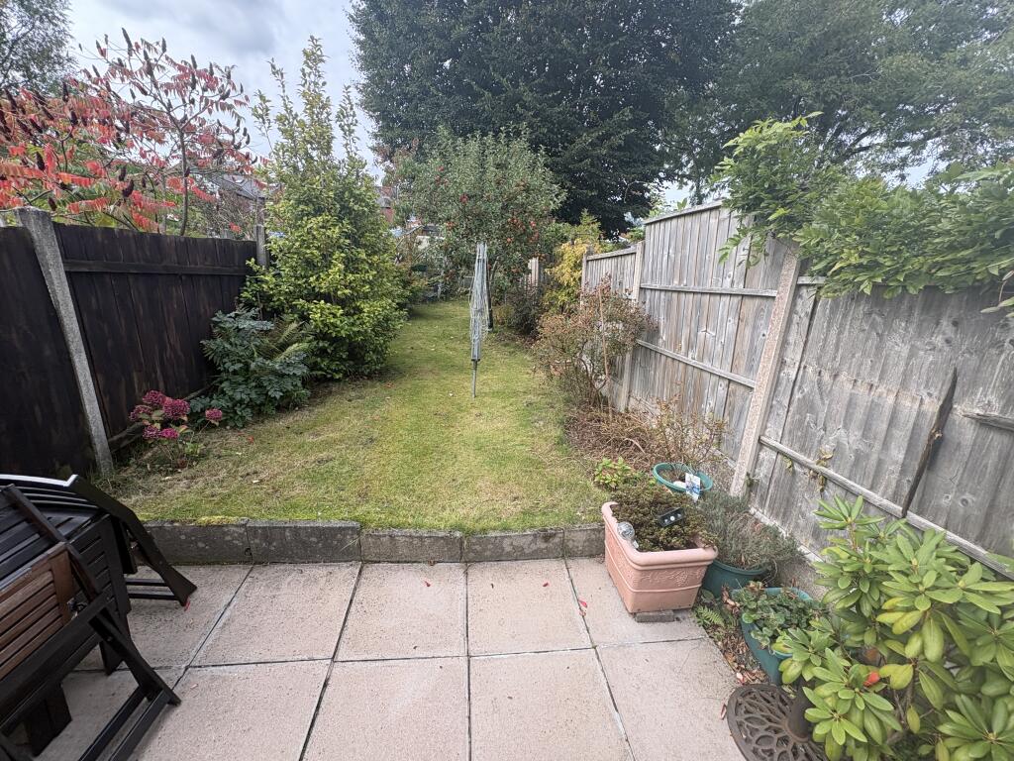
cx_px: 507
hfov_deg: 102.1
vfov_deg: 85.7
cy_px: 380
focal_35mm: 14
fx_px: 410
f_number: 2.2
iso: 40
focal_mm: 2.22
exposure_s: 1/338
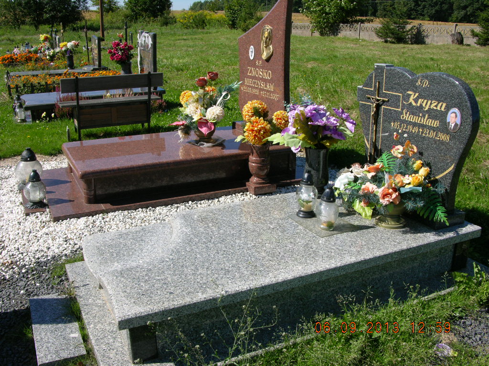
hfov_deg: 52.6
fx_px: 494
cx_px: 244
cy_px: 183
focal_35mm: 35
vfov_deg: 40.7
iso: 50
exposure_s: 1/234
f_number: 6.3
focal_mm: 8.9
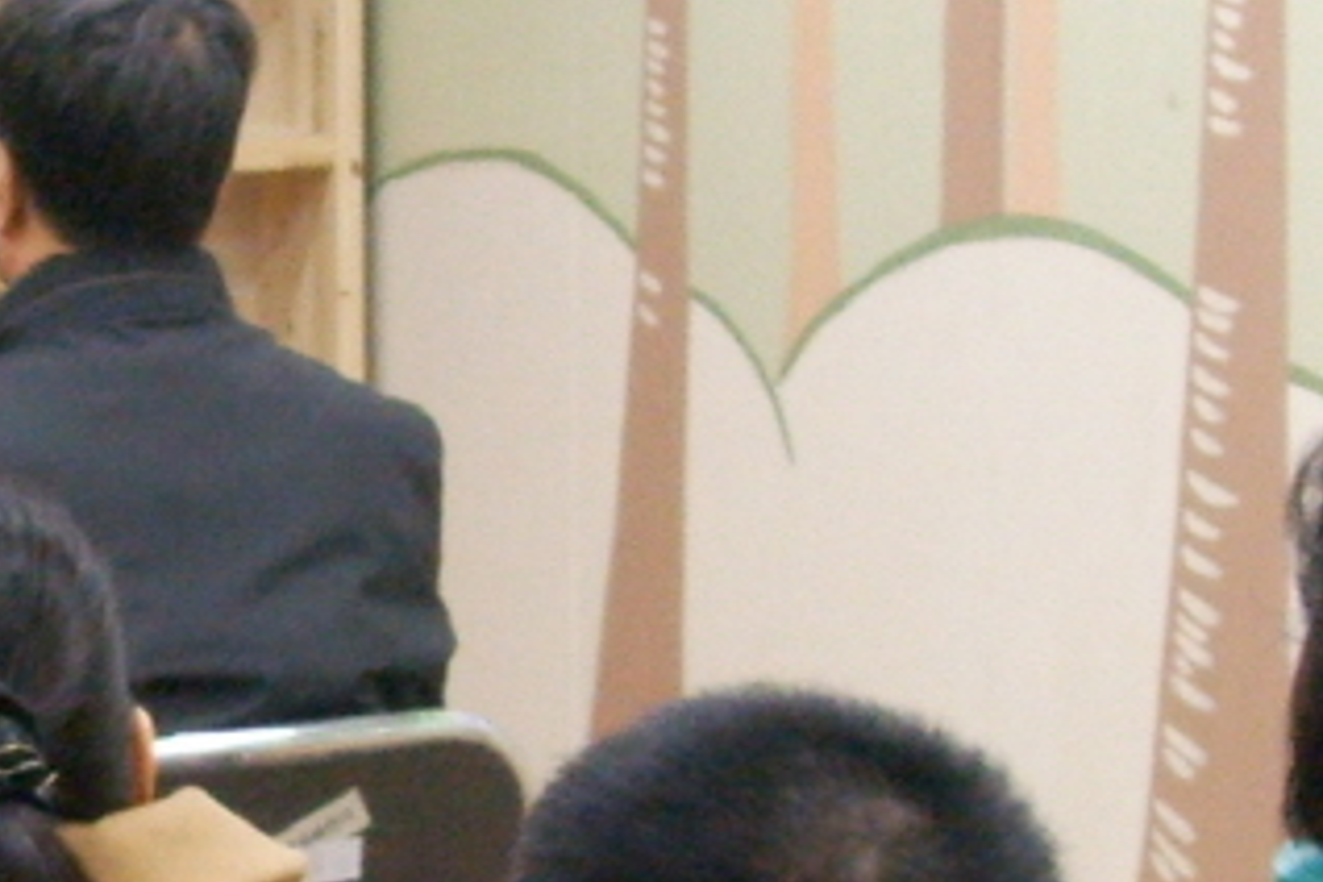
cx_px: 33
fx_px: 5659
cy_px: 653
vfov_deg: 8.9
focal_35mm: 154
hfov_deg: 13.2
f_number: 3.5
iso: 150
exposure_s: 1/20
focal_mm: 6.6
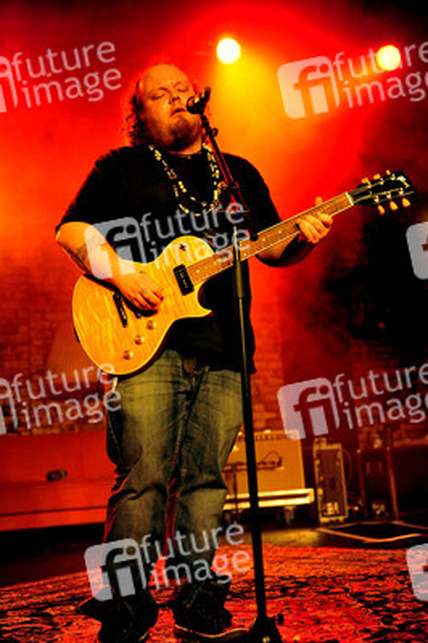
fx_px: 822
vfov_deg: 42.8
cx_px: 214
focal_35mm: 46
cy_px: 322
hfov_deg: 29.2
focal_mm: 46
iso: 1600
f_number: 2.8
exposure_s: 1/200
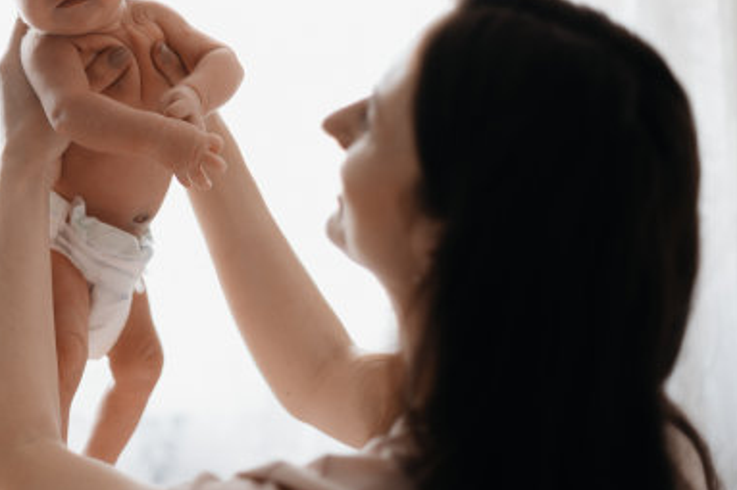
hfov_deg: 25.0
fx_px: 1637
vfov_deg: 17.0
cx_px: 152
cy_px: 154
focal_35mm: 80
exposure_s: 1/320
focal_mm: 50
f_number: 1.8
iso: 500
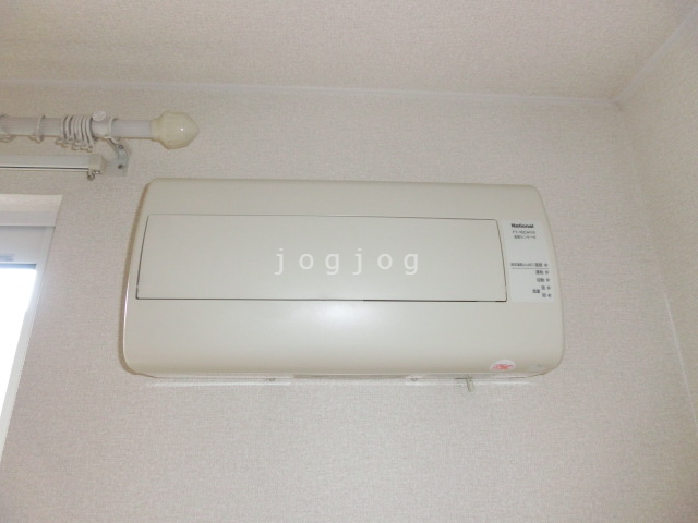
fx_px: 484
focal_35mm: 24
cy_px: 262
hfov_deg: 71.6
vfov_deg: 56.8
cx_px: 349
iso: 320
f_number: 3
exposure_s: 1/60
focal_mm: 4.24
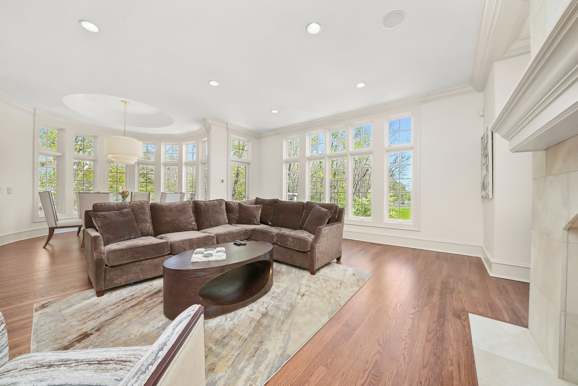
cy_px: 193
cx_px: 289
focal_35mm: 12
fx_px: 193
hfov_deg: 112.6
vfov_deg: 90.1
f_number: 13
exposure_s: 1/20
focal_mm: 12
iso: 1600
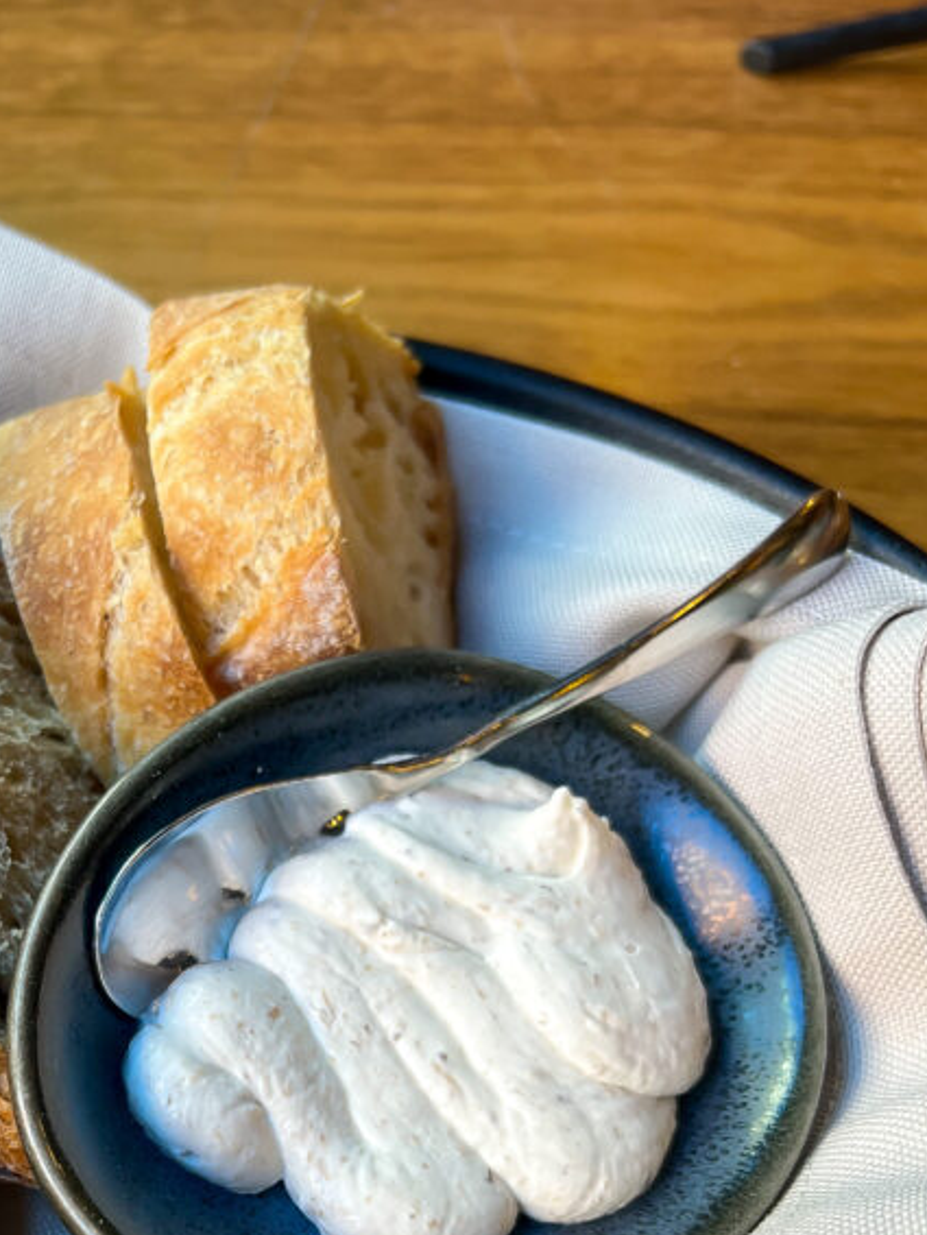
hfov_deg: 29.9
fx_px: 1677
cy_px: 988
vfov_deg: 38.9
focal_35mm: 47
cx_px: 133
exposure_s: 1/100
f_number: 1.5
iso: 64
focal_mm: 5.7
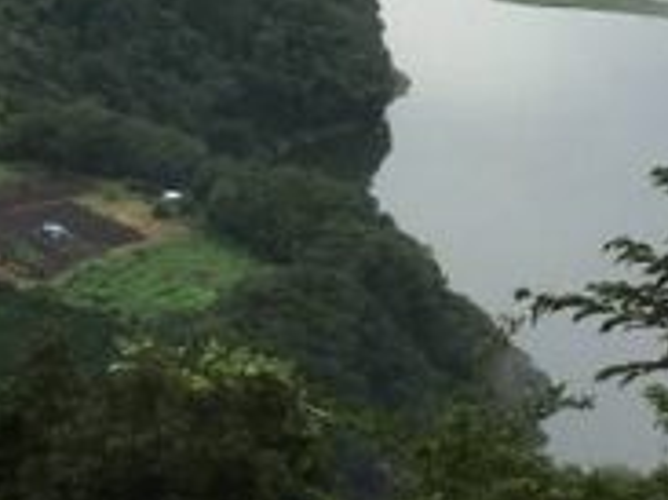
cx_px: 102
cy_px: -266
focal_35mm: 162
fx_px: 3124
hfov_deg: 12.1
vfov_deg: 8.9
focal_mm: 4.15
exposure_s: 1/657
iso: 25
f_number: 2.2
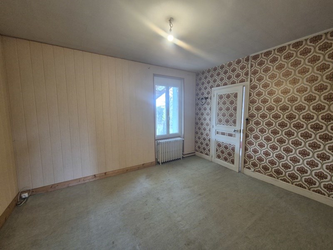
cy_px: 125
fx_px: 125
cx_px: 166
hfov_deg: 106.2
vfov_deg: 89.9
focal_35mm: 13
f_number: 2.2
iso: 400
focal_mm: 2.2
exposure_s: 1/50
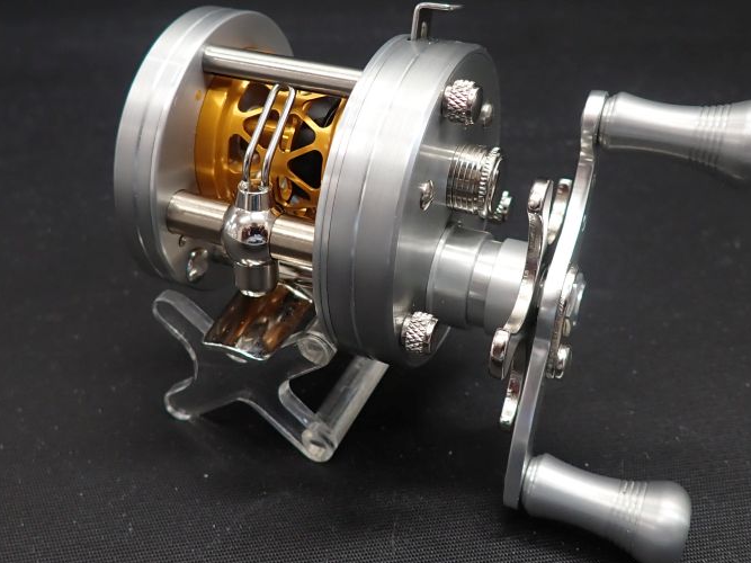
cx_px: 384
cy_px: 248
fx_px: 651
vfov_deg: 46.7
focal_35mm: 30
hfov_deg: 60.0
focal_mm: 4.5
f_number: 2
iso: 200
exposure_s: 1/60
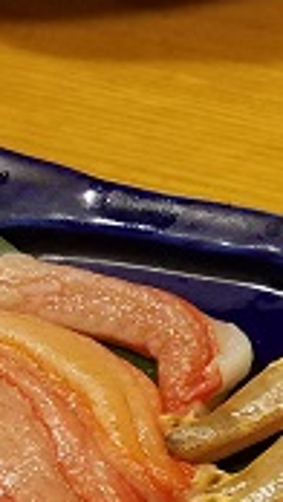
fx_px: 1386
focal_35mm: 104
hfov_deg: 10.9
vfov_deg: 20.3
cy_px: 392
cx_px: 520
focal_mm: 4.2
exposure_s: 1/14
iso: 200
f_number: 1.7
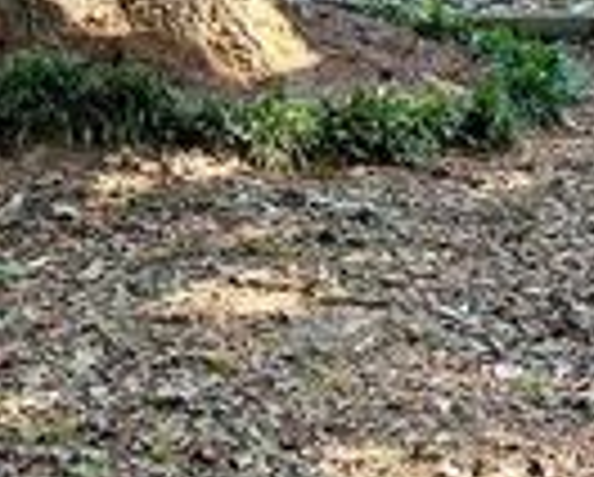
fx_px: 3116
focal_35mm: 177
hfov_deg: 10.8
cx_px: 612
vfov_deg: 8.5
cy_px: -277
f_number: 1.78
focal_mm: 6.76
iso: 100
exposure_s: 1/343
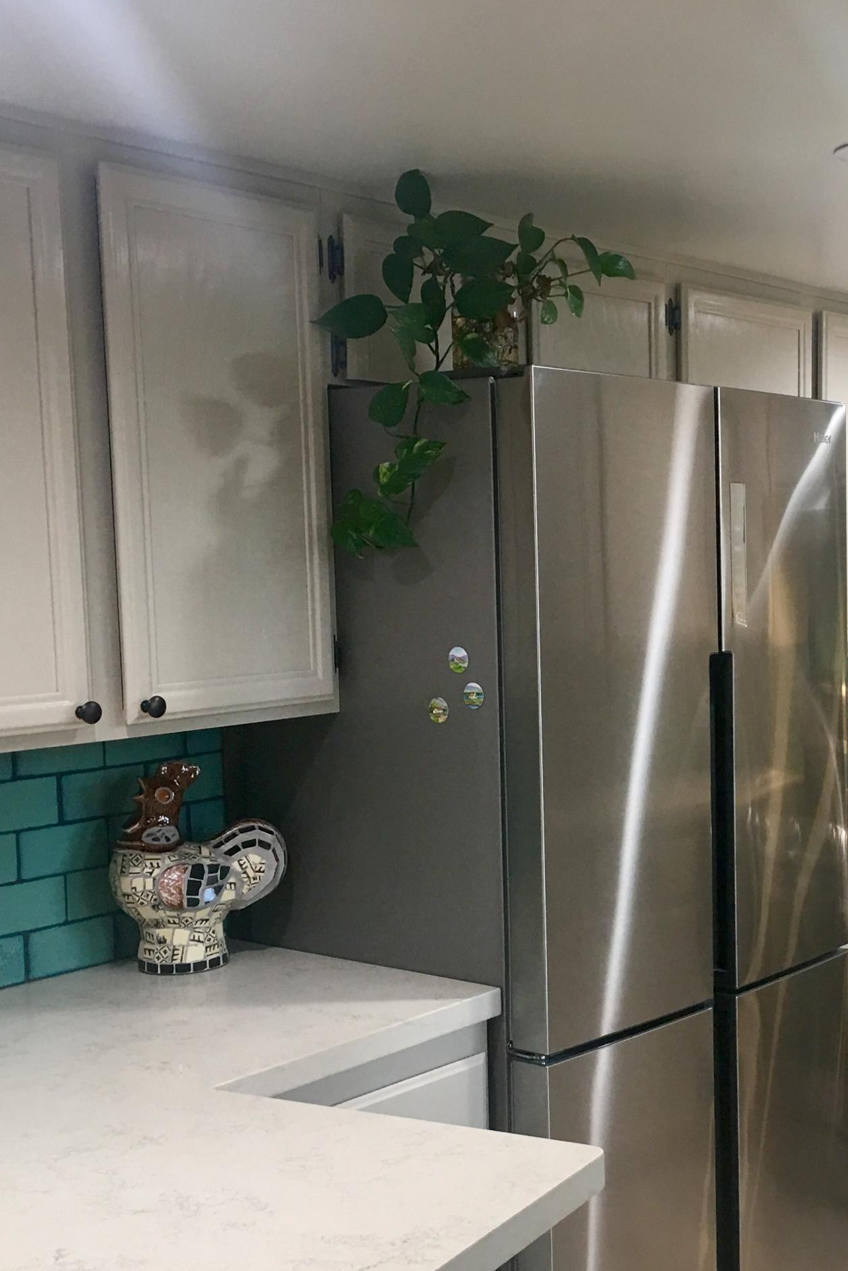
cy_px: 724
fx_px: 1696
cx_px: 753
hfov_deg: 27.2
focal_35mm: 48
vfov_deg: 41.0
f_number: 2.2
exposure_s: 1/15
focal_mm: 4.15
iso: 32
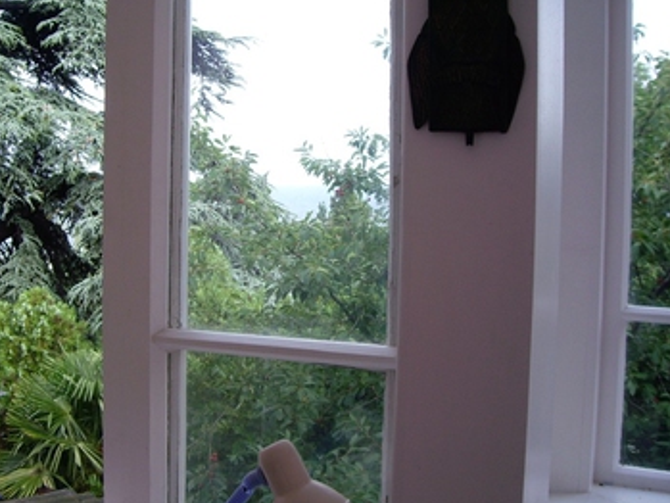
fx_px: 949
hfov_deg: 38.7
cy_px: 217
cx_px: 269
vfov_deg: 29.7
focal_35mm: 49
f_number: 4.3
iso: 64
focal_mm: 6.2
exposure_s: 1/125
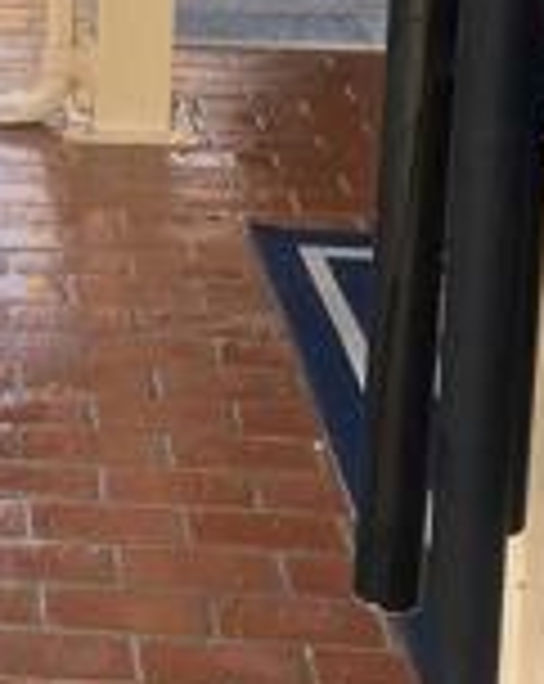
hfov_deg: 13.1
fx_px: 2160
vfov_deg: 16.6
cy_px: -302
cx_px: -405
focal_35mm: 107
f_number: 1.8
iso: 32
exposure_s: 1/201
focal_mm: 4.25
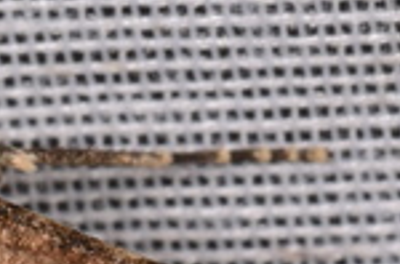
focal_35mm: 675
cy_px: 477
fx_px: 7472
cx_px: -120
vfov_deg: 2.0
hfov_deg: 3.1
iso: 100
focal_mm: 85
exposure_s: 1/60
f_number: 25
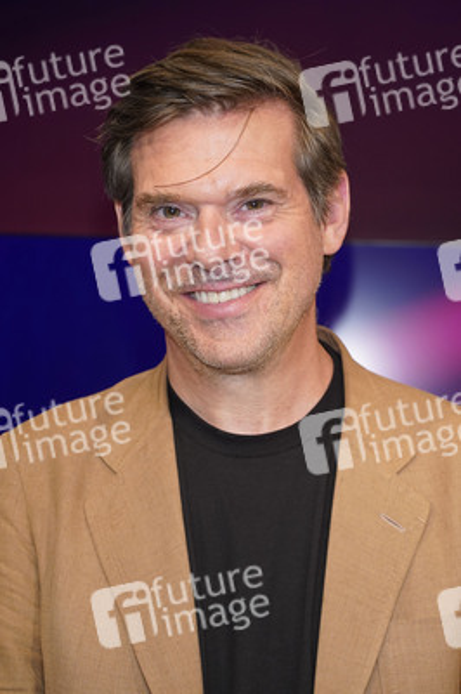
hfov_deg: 20.6
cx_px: 230
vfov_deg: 30.5
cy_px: 347
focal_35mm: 66
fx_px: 1270
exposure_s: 1/160
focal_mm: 66
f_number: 5.6
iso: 2000
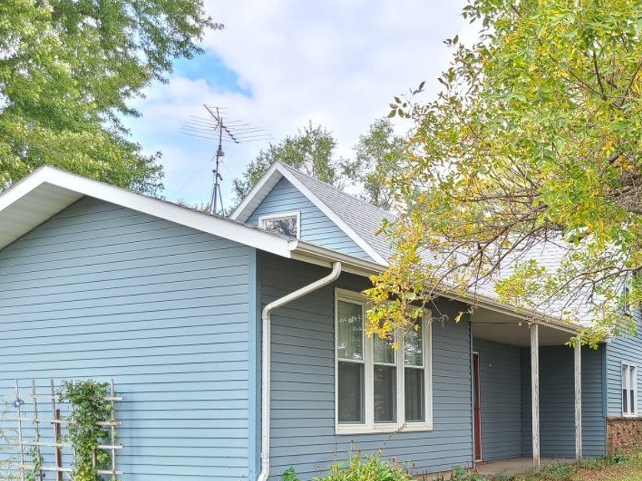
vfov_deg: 30.1
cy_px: 386
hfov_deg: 40.2
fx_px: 872
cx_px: 393
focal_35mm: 47
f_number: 1.8
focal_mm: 5.4
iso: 40
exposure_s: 1/206
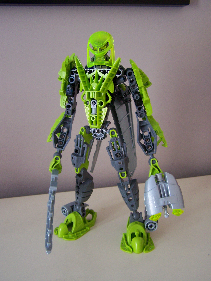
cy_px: 140
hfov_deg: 37.8
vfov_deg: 48.9
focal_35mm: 38
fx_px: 308
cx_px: 106
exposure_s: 1/13
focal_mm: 6.3
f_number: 2.8
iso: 160
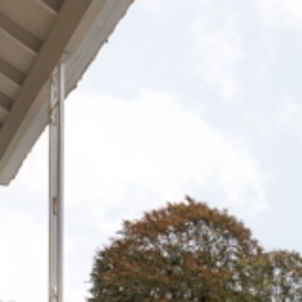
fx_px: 671
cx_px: 277
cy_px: 369
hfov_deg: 24.6
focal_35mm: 68
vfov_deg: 23.1
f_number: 7.1
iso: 200
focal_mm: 21
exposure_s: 1/80
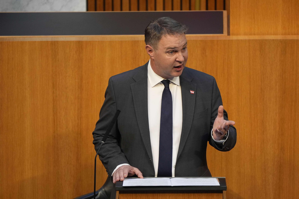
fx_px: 3247
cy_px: 100
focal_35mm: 391
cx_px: 150
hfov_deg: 5.3
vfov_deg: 3.5
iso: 3200
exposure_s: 1/320
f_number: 5.6
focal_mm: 391
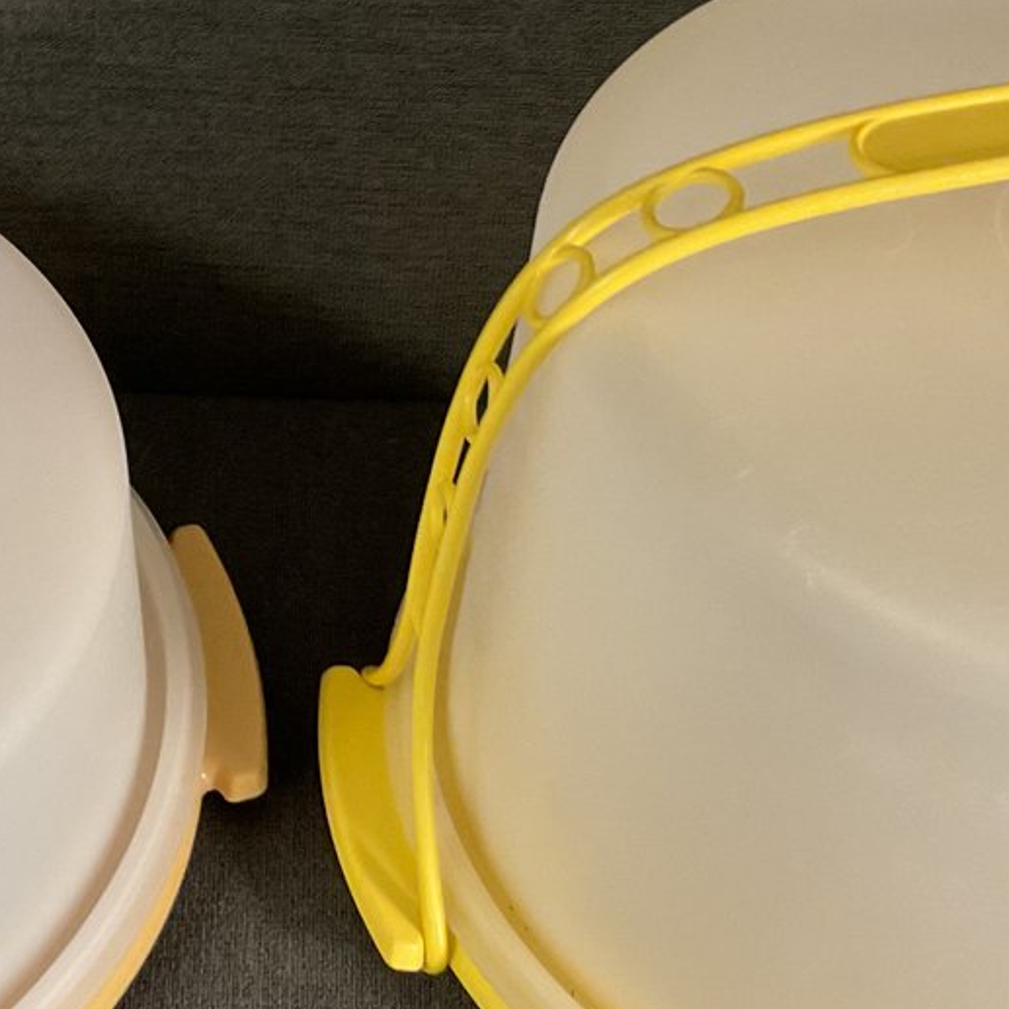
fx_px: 2473
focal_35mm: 75
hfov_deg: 22.9
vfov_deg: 23.0
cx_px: 264
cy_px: 598
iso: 160
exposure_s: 1/60
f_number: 1.8
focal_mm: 3
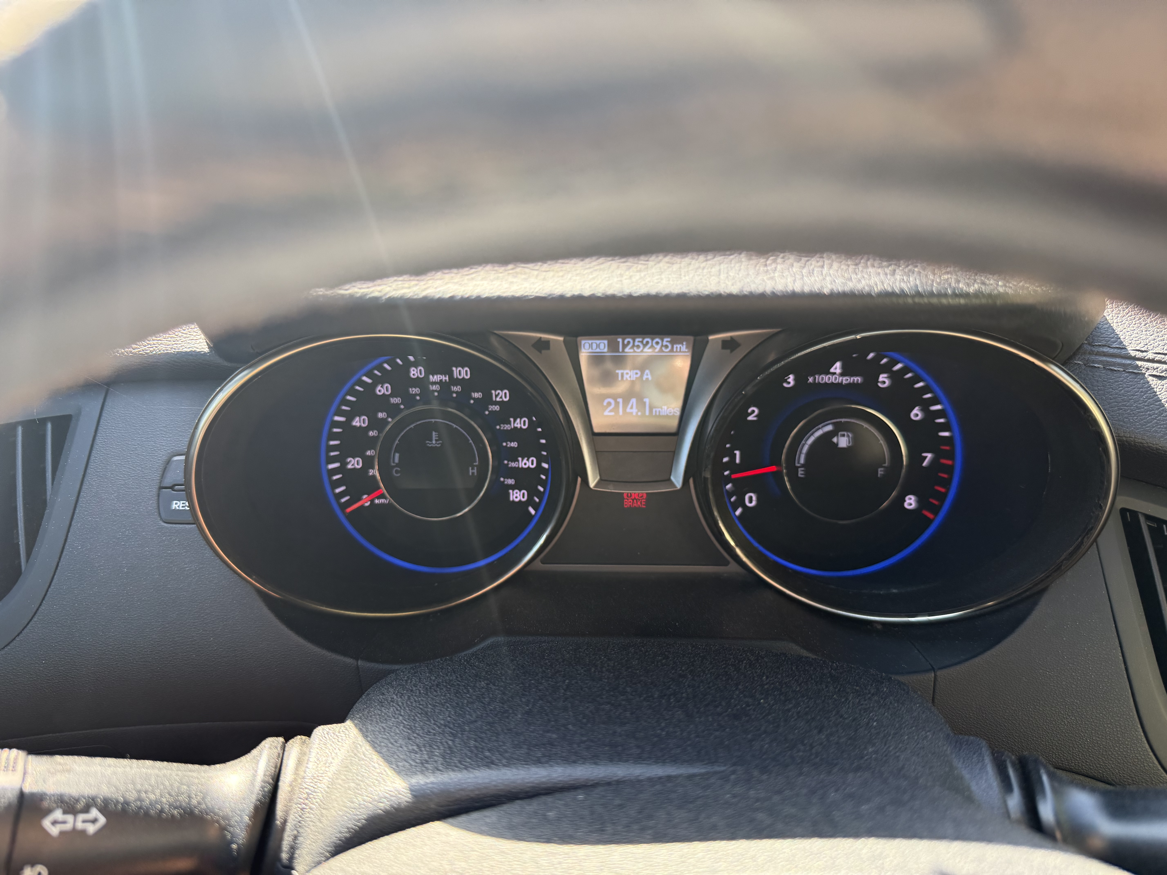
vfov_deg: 56.8
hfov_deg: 71.6
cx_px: 584
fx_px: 809
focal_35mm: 24
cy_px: 438
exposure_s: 1/243
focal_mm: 6.76
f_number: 1.78
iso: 160
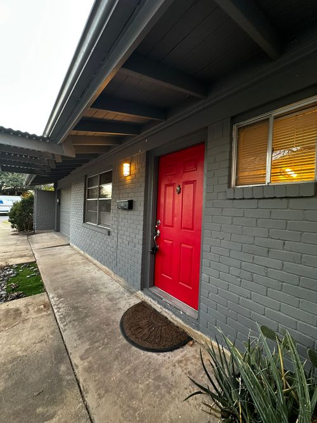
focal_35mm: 14
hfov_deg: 85.7
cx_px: 158
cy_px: 212
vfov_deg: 102.1
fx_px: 171
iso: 160
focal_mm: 2.22
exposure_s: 1/60
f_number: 2.2
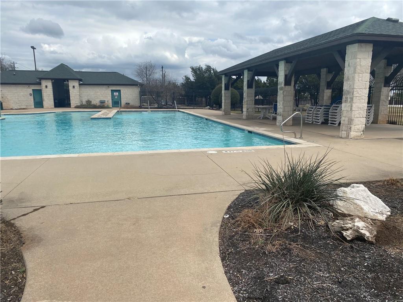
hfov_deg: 67.3
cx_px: 202
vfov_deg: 53.1
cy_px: 151
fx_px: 303
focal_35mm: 26
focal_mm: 4.25
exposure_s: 1/3125
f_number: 1.8
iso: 32
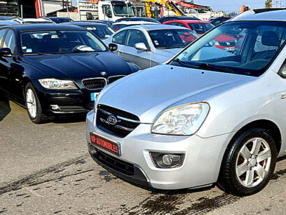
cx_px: 235
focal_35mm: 49
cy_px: 106
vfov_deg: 29.7
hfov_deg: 37.3
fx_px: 405
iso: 25
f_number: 2
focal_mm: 4.6
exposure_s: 1/636
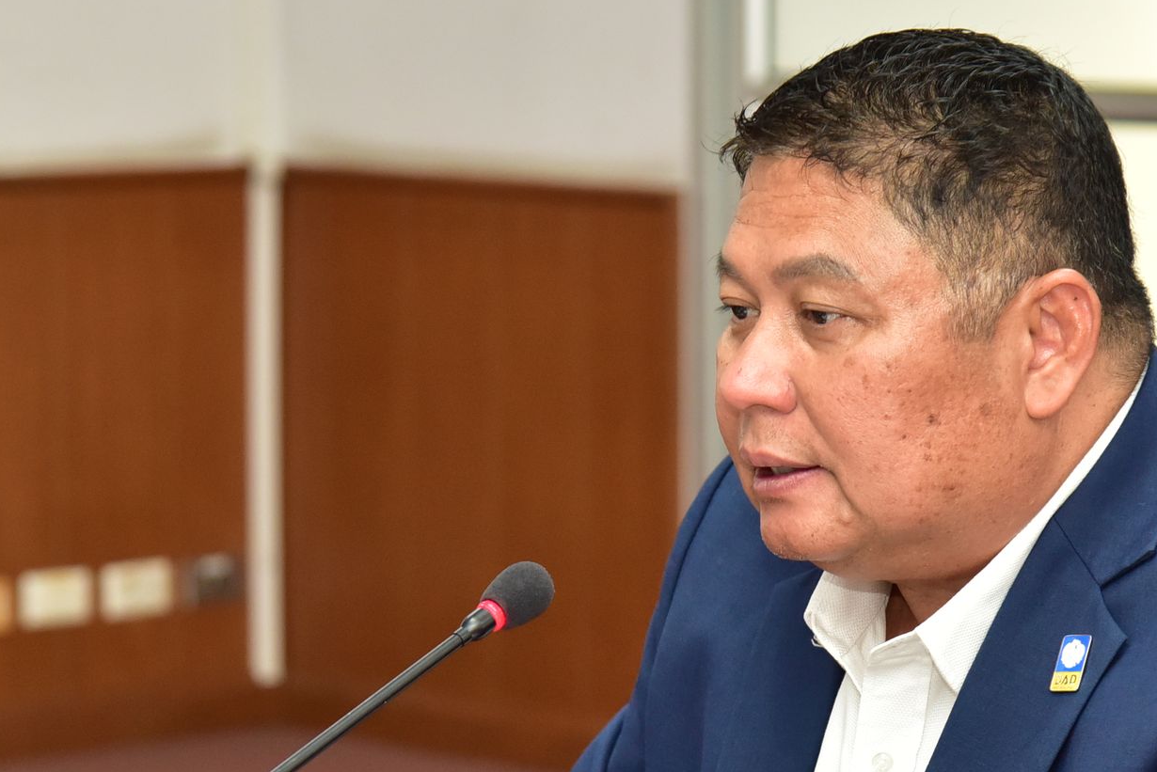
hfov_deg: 11.0
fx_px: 6012
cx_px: 549
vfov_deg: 7.3
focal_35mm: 187
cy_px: 519
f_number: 5
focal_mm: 92
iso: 2000
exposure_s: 1/125
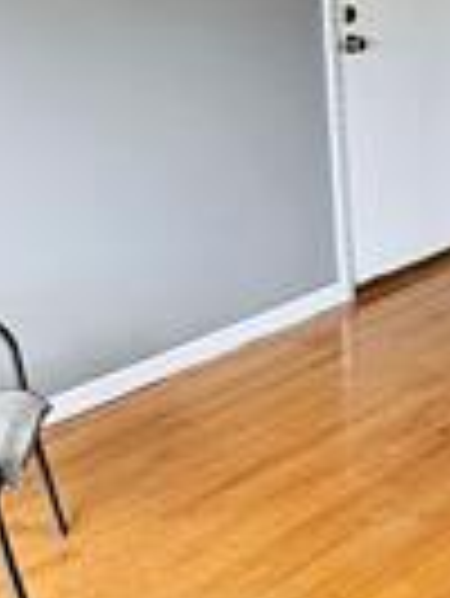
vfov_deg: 26.0
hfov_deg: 19.4
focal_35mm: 75
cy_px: 279
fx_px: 1298
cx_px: 382
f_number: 2.2
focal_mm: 2.2
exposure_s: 1/60
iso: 80
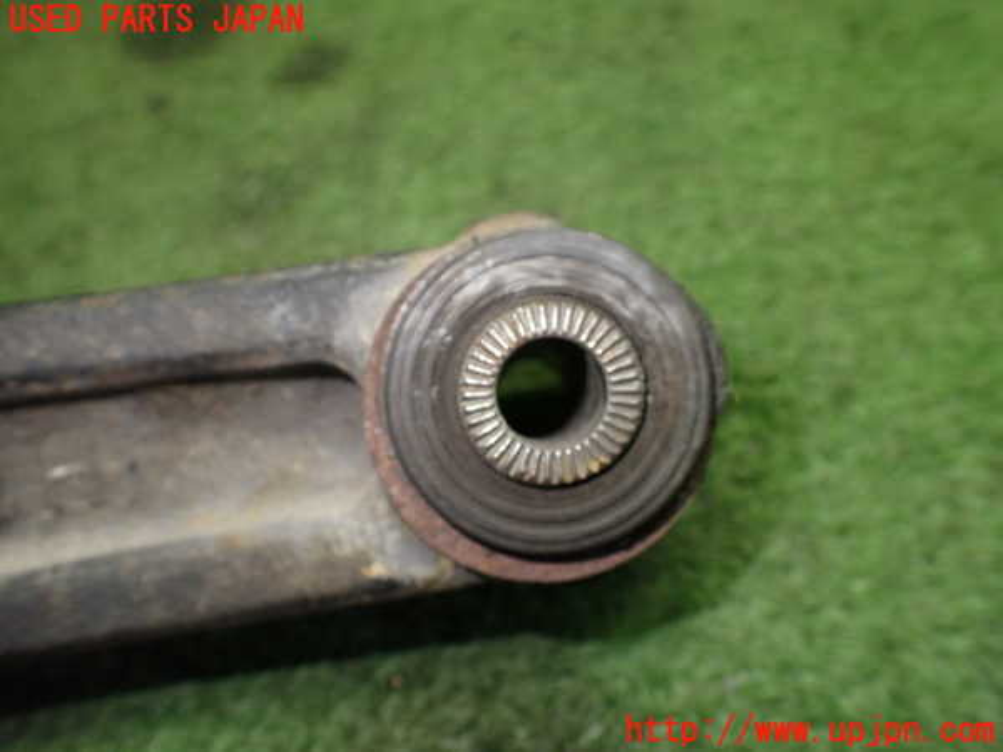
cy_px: 376
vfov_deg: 46.8
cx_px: 502
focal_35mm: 30
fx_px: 869
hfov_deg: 60.0
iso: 500
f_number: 2.3
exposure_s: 1/125
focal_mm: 5.4
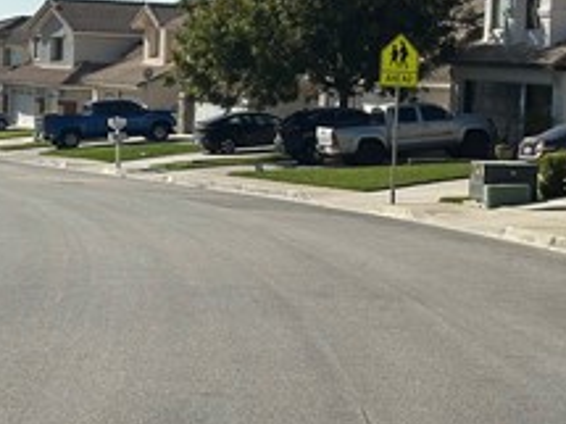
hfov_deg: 13.8
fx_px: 2337
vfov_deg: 10.4
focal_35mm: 143
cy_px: 221
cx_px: 316
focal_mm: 6.86
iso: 100
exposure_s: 1/10870
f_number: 1.78
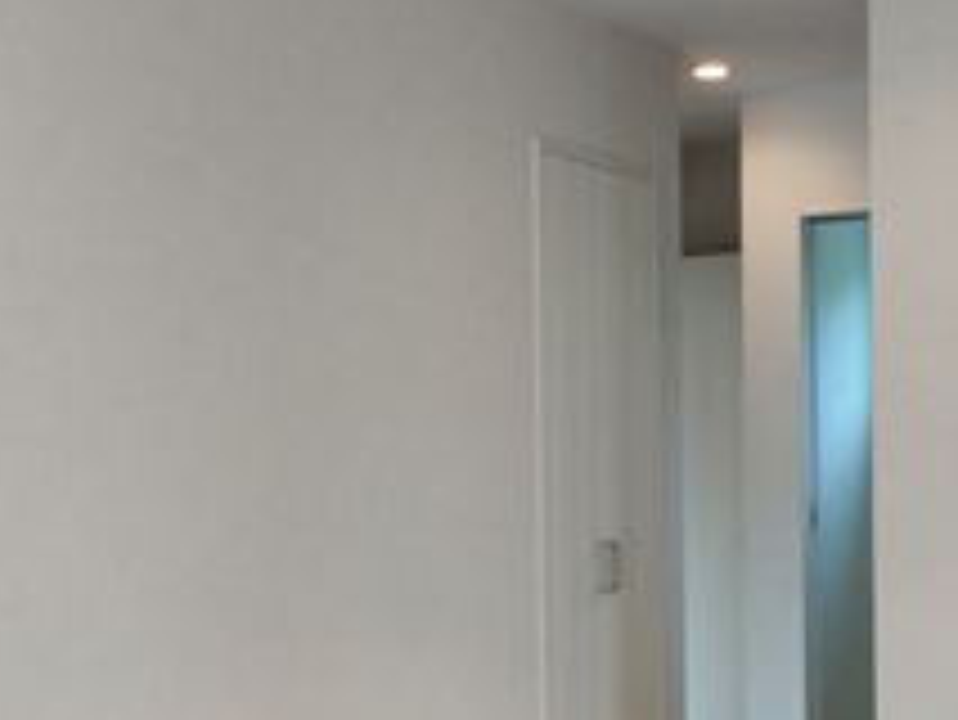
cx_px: 432
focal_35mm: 87
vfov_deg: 16.9
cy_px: 558
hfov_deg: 22.5
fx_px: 2409
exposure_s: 1/50
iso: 69
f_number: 1.8
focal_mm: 4.25
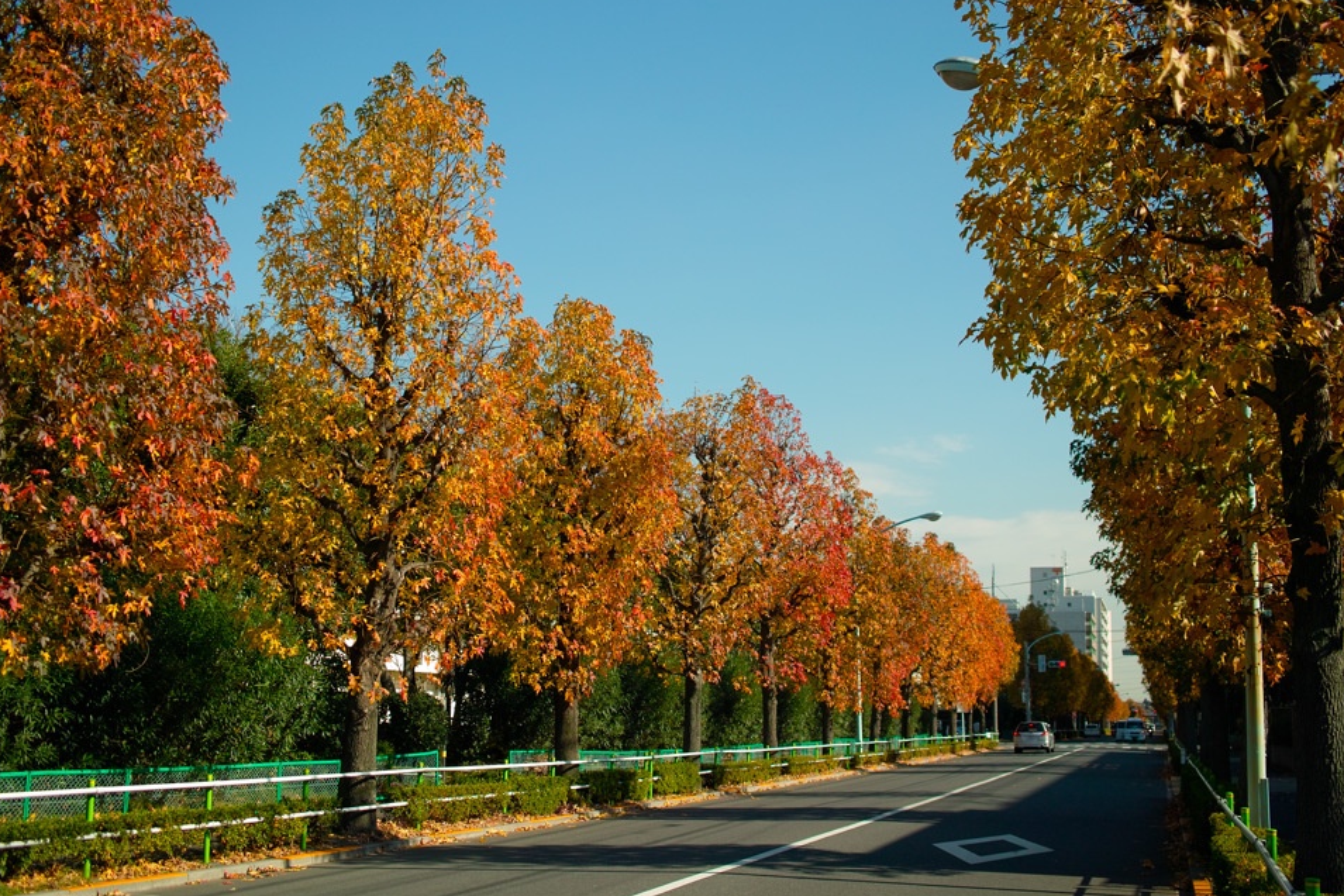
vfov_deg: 30.5
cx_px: 683
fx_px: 1643
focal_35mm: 44
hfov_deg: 44.5
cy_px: 461
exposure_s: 1/1000
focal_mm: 24.2
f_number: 2.8
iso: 100
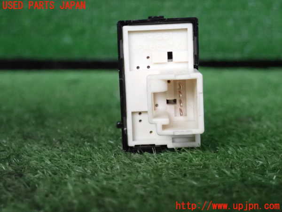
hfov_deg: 27.4
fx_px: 578
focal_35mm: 71
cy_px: 106
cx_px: 141
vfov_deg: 20.7
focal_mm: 12.73
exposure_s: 1/1250
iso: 2500
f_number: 3.9
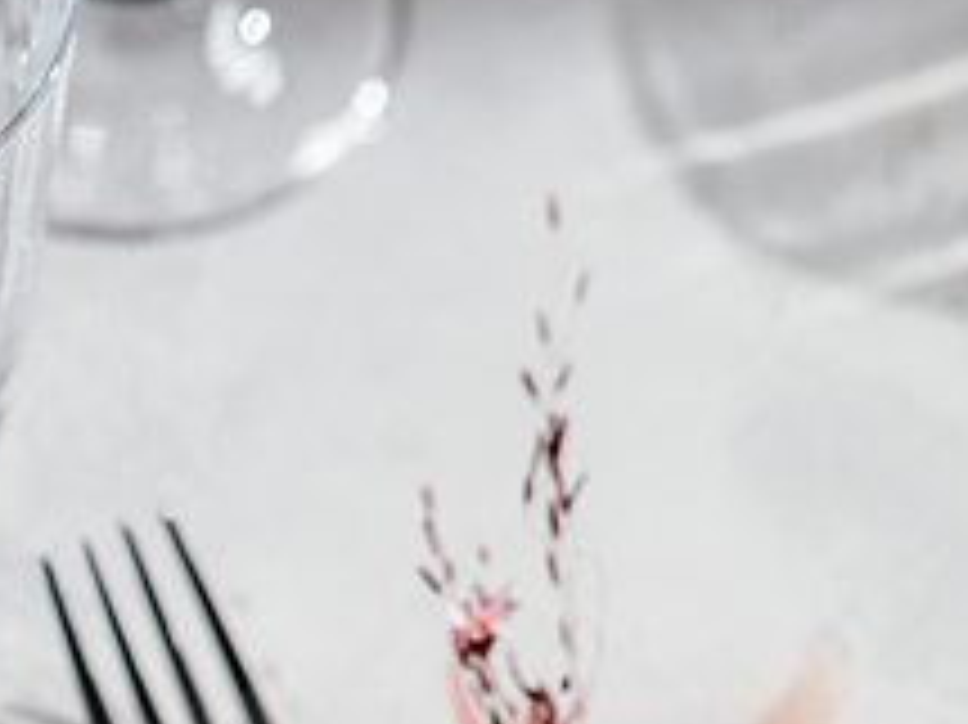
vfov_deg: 3.6
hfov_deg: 4.8
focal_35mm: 408
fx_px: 11403
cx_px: -412
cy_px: 1268
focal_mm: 105
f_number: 2.8
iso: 100
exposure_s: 1/250
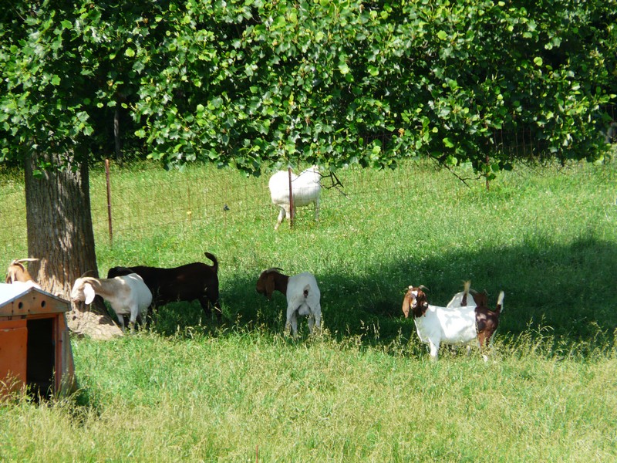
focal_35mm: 410
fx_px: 7308
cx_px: 308
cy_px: 232
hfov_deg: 4.8
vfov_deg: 3.6
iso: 100
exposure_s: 1/200
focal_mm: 67.4
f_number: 5
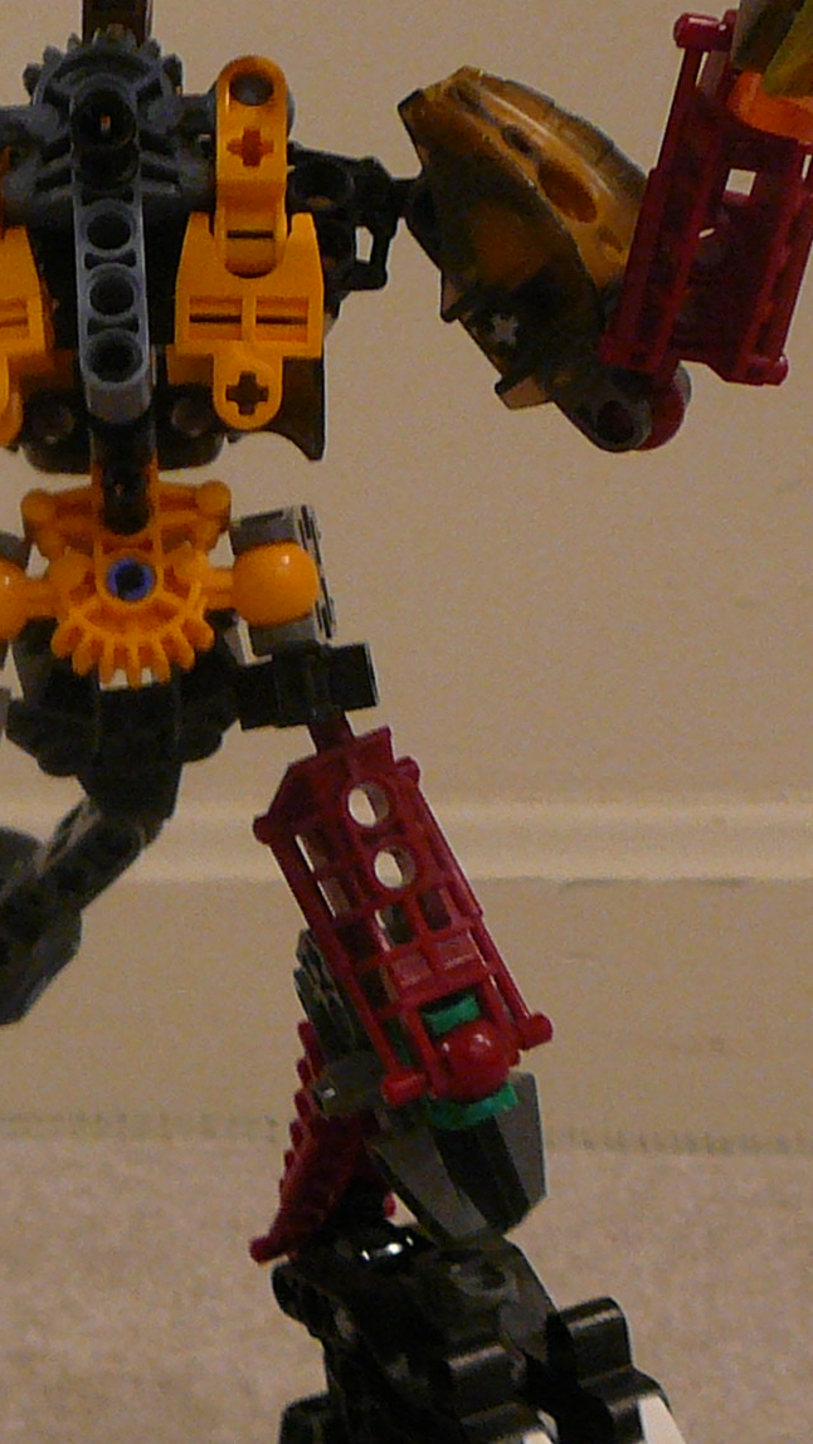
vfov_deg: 25.0
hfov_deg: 14.0
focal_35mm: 85
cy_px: 816
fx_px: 3257
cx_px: 13
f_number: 2.8
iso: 200
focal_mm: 5.2
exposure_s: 1/8
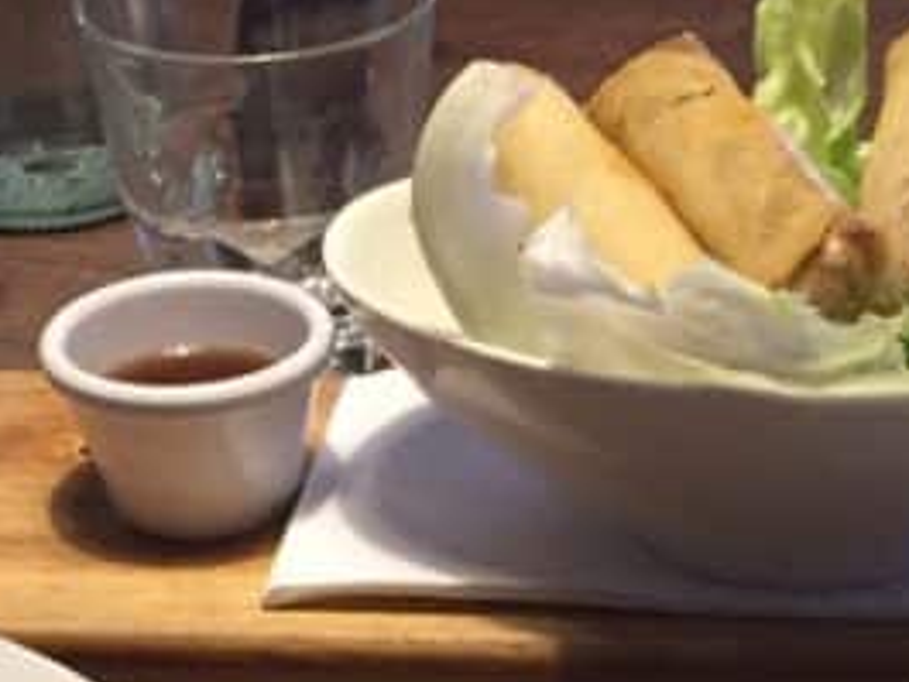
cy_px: 918
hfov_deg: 17.6
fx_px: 2942
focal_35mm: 112
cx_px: 518
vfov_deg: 12.8
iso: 250
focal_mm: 4.15
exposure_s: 1/33
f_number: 2.2
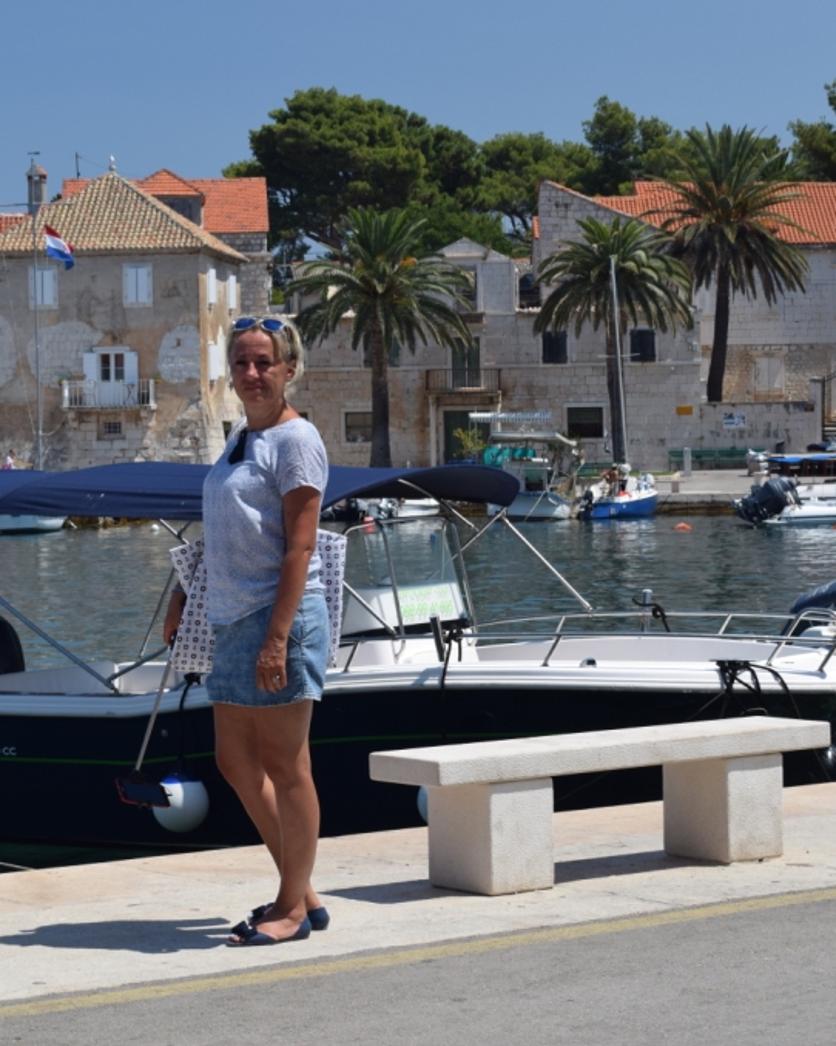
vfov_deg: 20.0
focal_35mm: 96
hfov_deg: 16.1
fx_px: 2961
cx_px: 399
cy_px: 525
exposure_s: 1/250
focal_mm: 45
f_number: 10
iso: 250
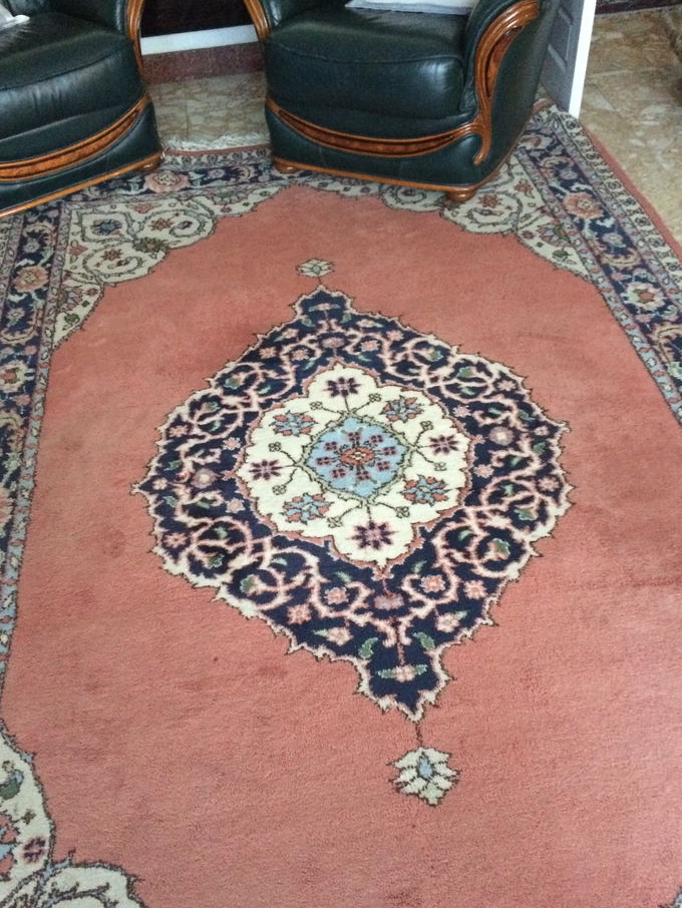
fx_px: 840
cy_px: 488
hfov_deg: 44.2
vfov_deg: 56.7
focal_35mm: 32
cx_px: 336
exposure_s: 1/17
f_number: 2.2
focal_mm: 4.15
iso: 400
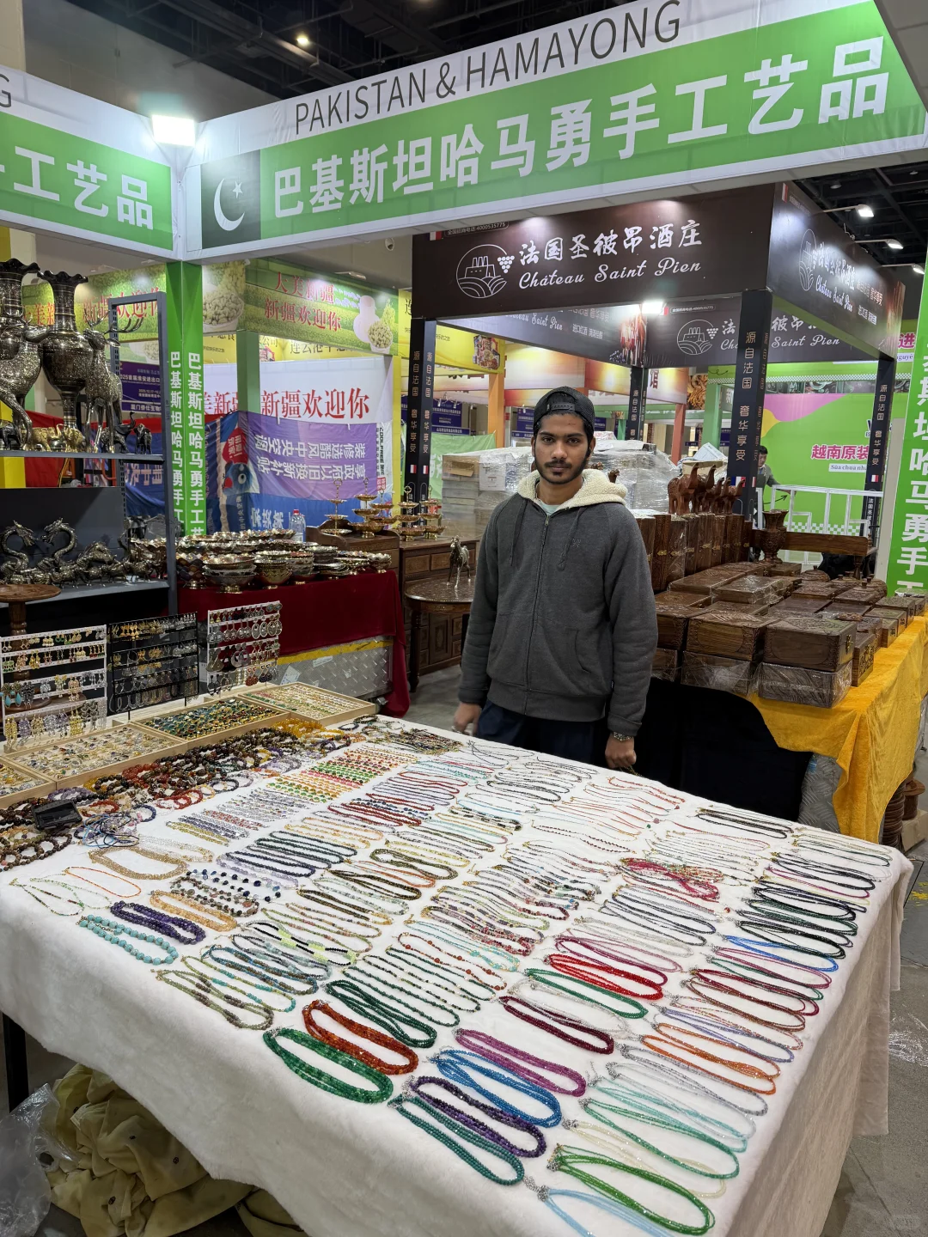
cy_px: 618
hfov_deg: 56.8
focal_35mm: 24
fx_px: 858
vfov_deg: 71.6
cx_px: 464
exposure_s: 1/100
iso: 64
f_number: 1.78
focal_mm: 6.76
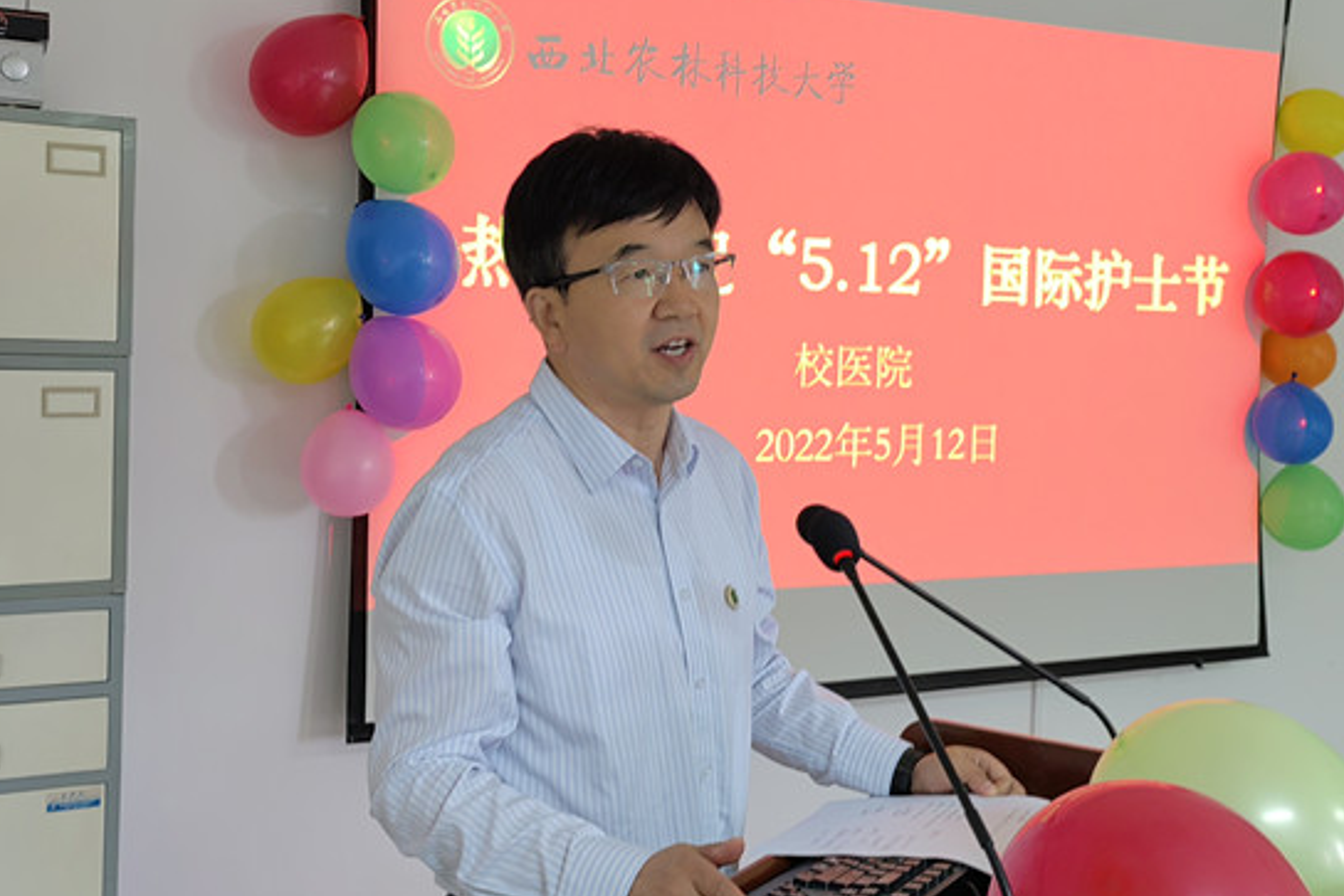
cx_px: 642
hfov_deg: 49.5
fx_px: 1456
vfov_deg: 34.2
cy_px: 380
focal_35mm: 39
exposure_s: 1/33.3
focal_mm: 5.52
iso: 200
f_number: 1.9
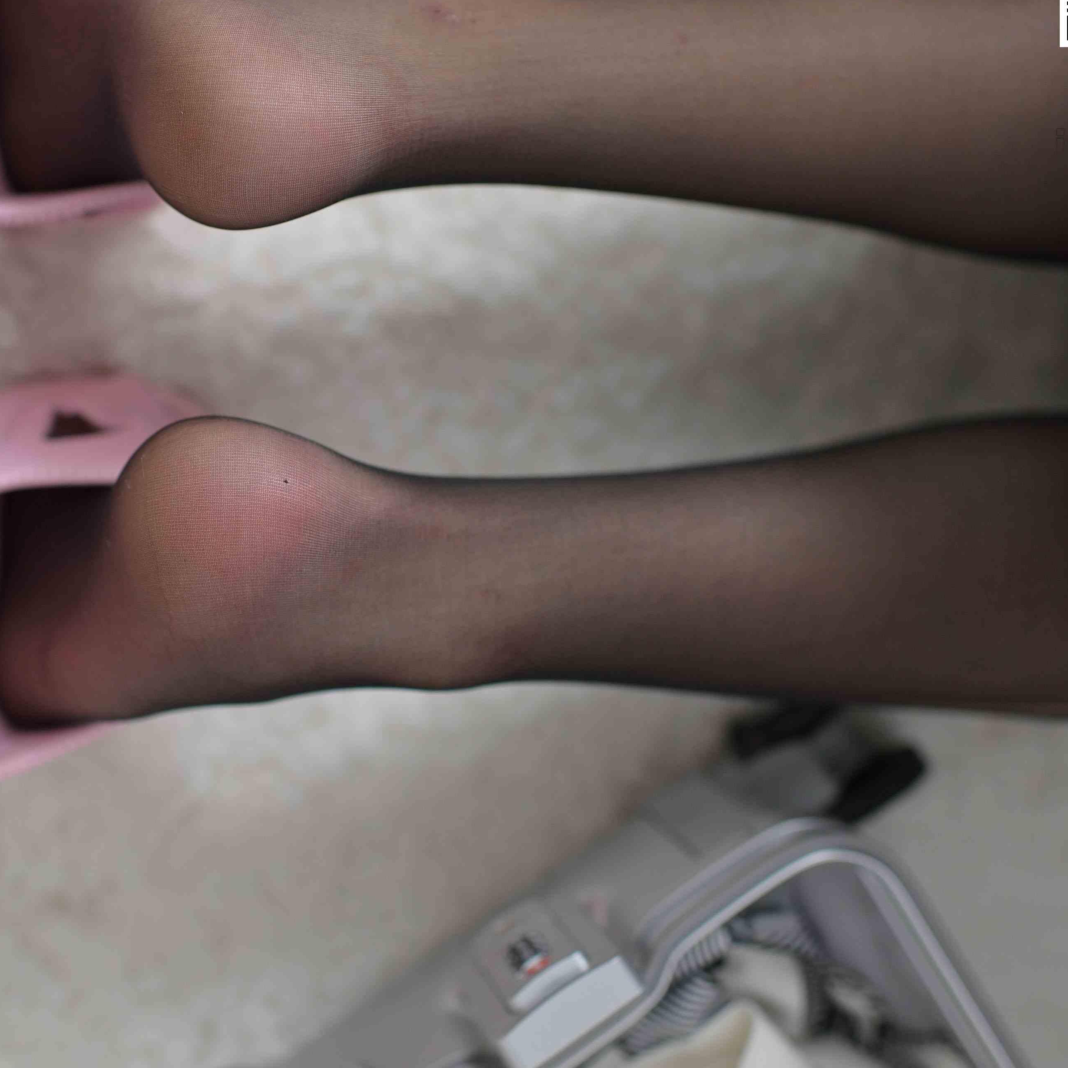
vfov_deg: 32.2
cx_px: 308
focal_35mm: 53
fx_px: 1850
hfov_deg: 31.8
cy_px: 485
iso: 500
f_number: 2.8
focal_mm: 35
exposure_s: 1/200
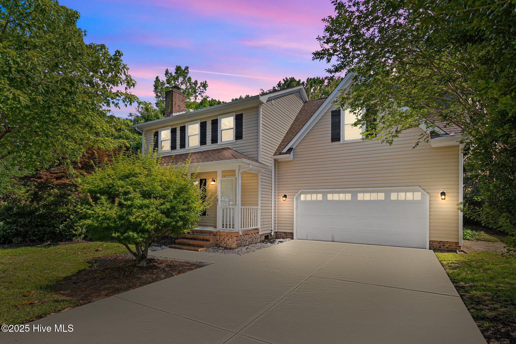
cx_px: 258
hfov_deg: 93.3
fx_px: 244
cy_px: 172
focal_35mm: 17
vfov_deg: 70.4
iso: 200
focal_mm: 17
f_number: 5
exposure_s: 1/1000
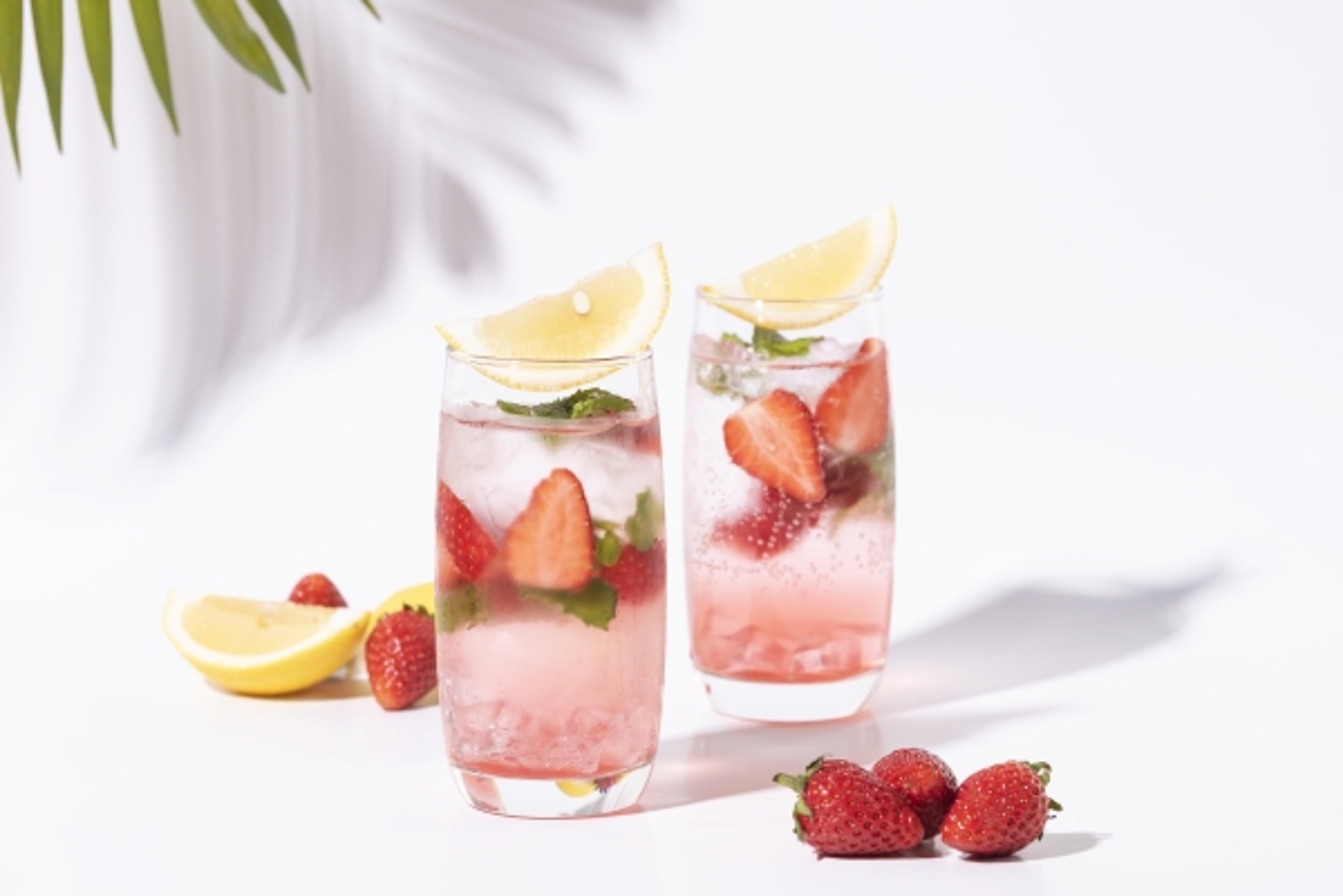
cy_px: 448
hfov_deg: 15.2
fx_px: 5036
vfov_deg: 10.2
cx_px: 672
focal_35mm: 135
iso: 125
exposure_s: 1/125
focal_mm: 135
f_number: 8
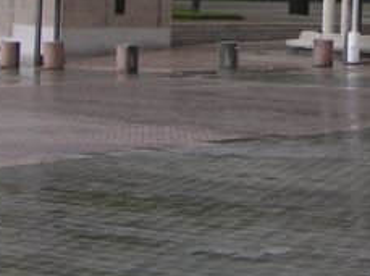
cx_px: 338
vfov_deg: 10.9
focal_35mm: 133
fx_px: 1419
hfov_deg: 14.7
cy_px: -74
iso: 50
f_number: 5.6
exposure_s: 1/200
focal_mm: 5.8
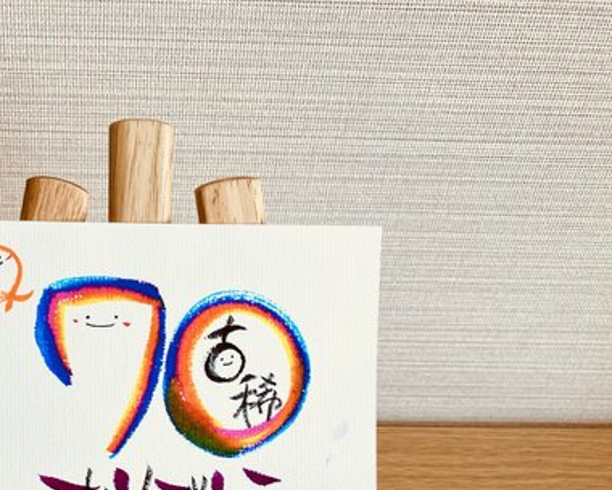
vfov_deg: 32.0
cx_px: 124
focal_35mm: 46
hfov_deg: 38.8
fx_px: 833
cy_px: 382
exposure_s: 1/104
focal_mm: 3.99
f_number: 1.8
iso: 64
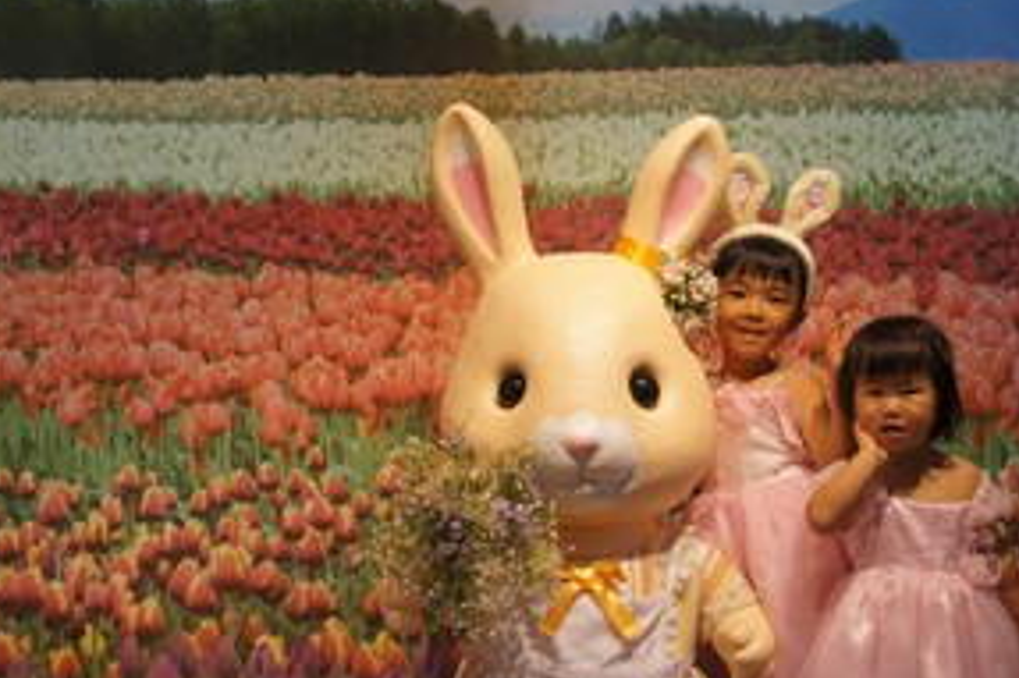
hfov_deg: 42.6
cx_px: 604
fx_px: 1301
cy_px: 312
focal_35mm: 46
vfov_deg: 29.2
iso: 320
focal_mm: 22
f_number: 5.6
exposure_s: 1/125
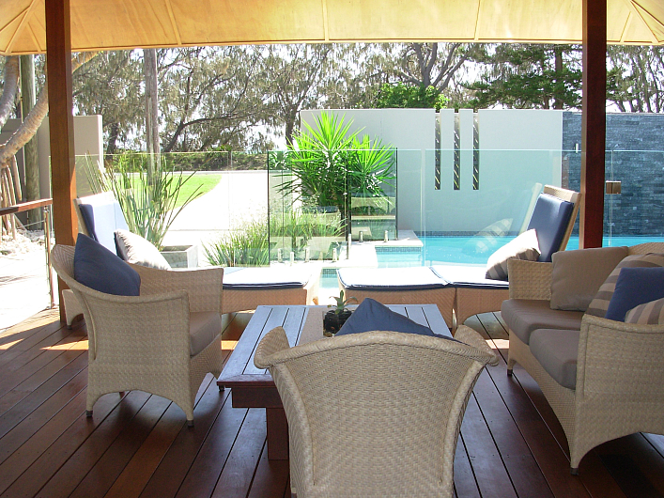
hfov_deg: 43.8
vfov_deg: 33.5
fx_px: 825
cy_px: 281
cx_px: 346
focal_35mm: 43
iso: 50
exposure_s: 1/235
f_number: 2.9
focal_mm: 6.3
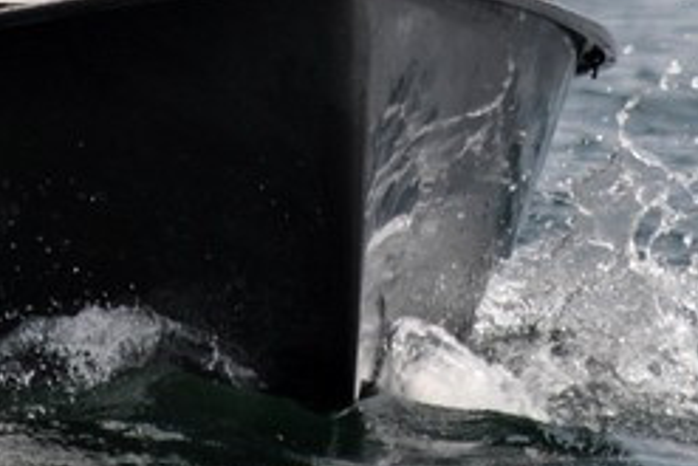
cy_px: -158
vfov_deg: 1.3
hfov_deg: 2.0
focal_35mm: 1035
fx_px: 20078
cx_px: 404
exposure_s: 1/800
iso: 200
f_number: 5.6
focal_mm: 190
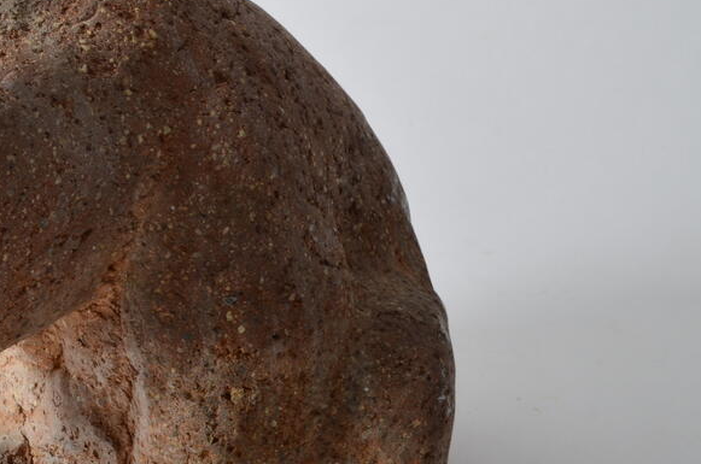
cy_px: 210
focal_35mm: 62
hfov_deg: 31.3
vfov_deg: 21.8
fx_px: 1205
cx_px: 101
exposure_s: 1/200
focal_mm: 20
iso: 200
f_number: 14
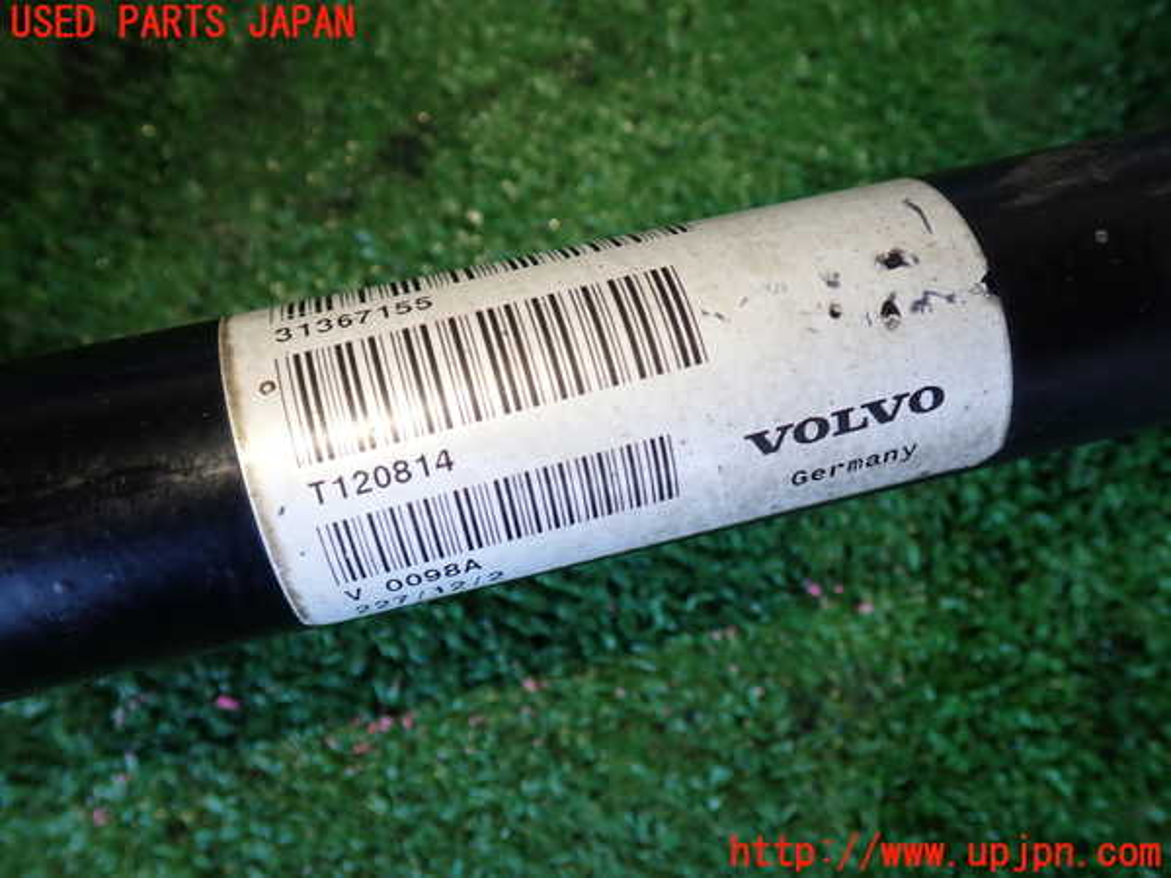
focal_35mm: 32
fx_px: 1083
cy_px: 439
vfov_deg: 44.2
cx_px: 586
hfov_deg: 56.8
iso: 125
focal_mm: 5.79
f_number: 2.4
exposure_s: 1/60
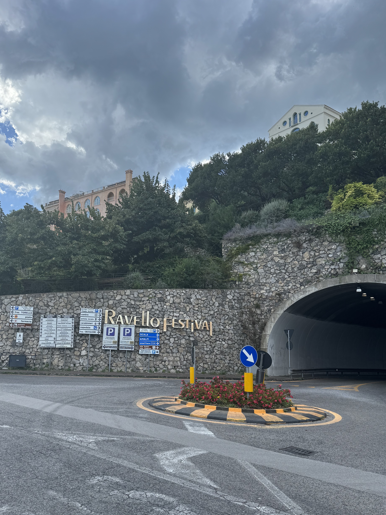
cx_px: 161
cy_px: 291
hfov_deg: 49.5
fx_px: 416
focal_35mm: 28
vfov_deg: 63.2
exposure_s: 1/2604
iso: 80
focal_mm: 6.86
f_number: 1.78
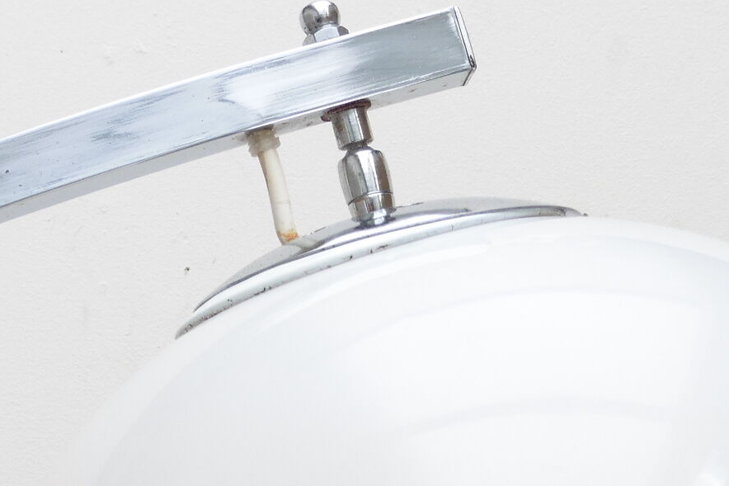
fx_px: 1903
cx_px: 382
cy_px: 564
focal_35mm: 94
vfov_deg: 14.2
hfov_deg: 21.7
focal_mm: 6.9
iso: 100
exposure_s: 1/60
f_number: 3.9
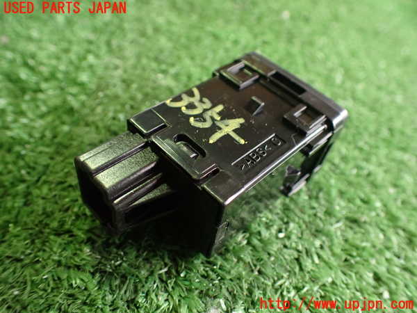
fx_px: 361
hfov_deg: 60.0
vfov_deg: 46.8
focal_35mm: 30
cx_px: 208
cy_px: 156
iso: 800
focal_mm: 5.4
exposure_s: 1/80
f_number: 2.3
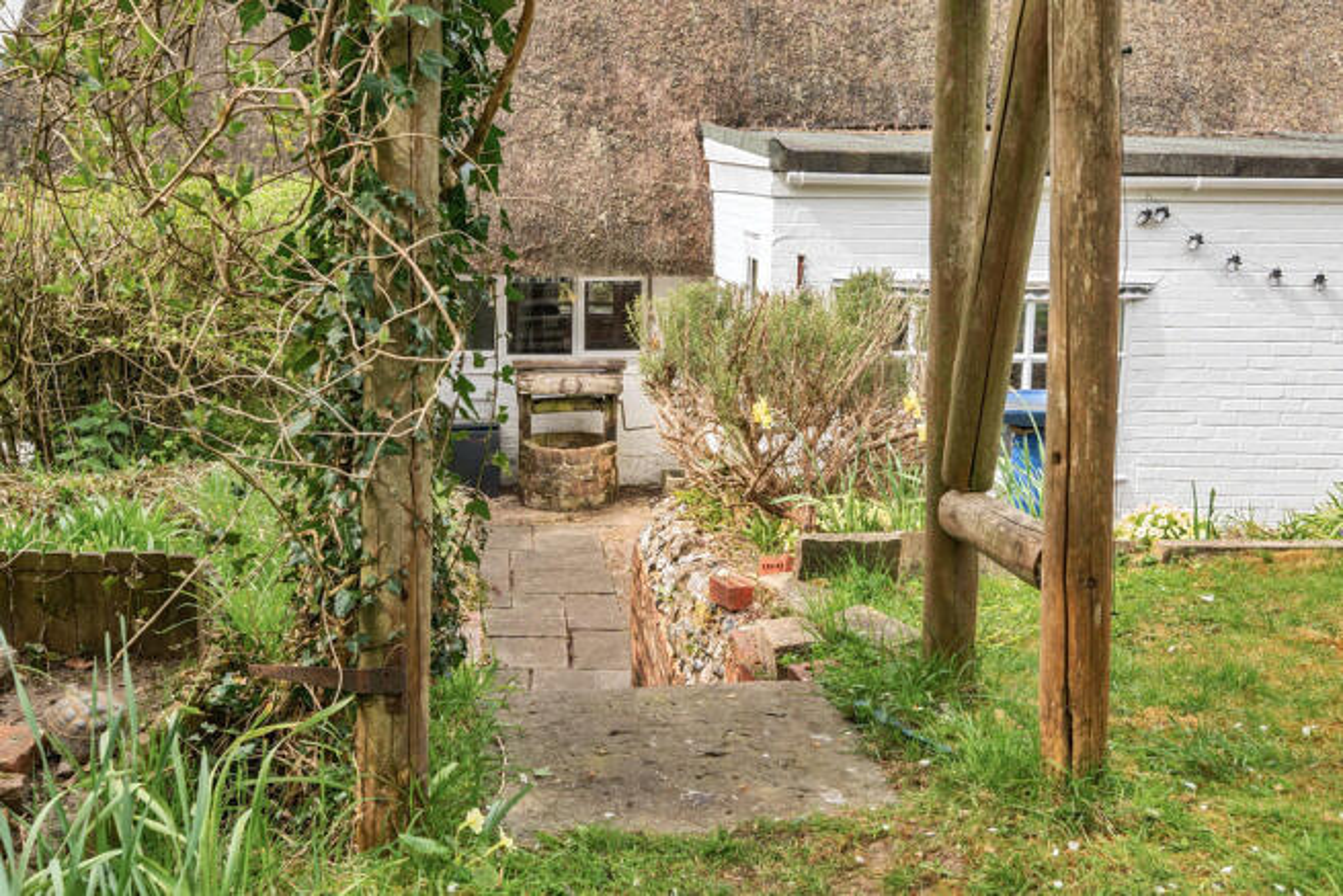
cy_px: 448
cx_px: 672
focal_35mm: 36
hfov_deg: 53.1
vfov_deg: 36.9
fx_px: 1343
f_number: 8
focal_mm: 24
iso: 400
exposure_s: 1/100
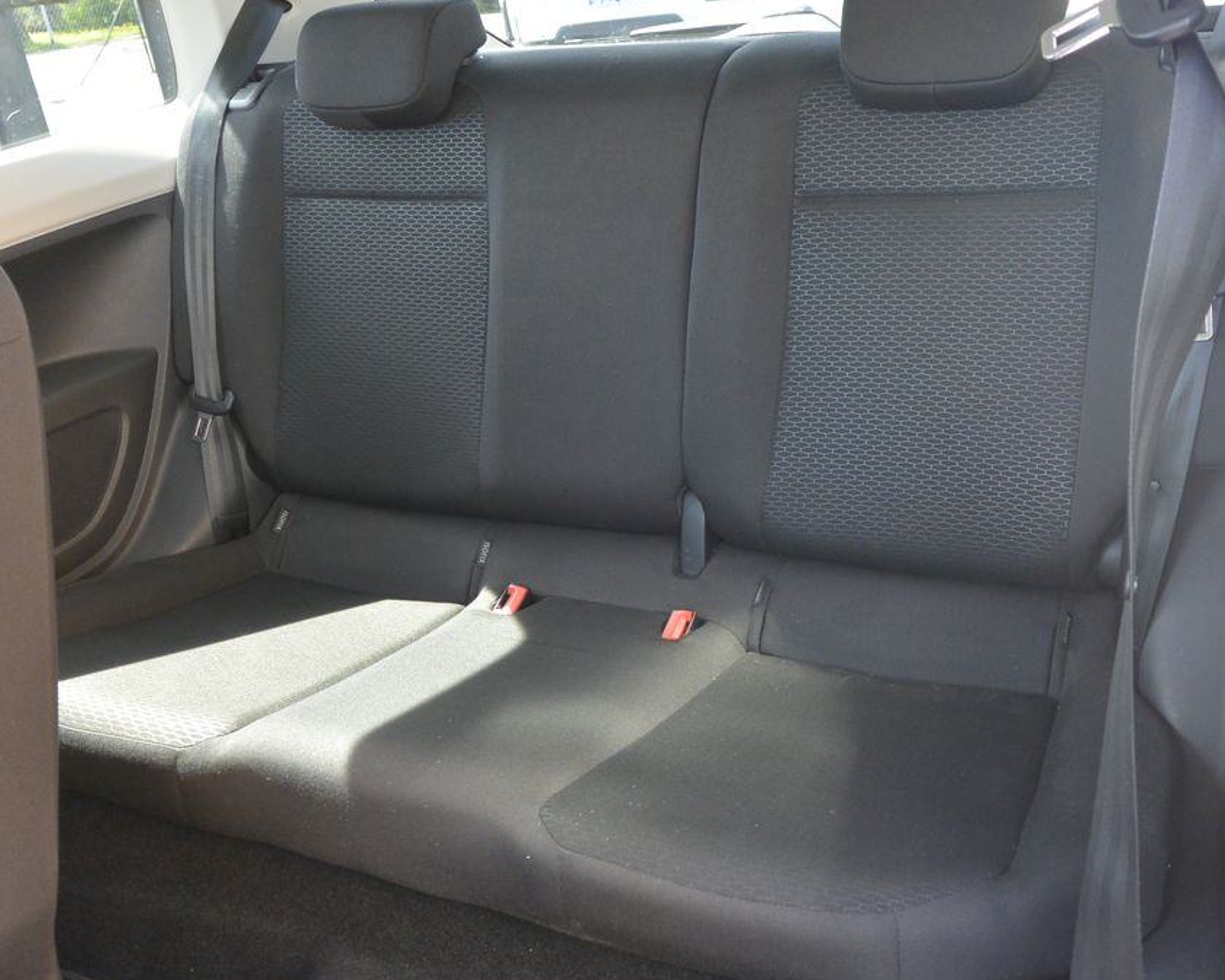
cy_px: 492
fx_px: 1196
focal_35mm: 33
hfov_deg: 54.1
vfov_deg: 44.5
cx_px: 686
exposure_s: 1/100
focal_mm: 11
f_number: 3.5
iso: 400
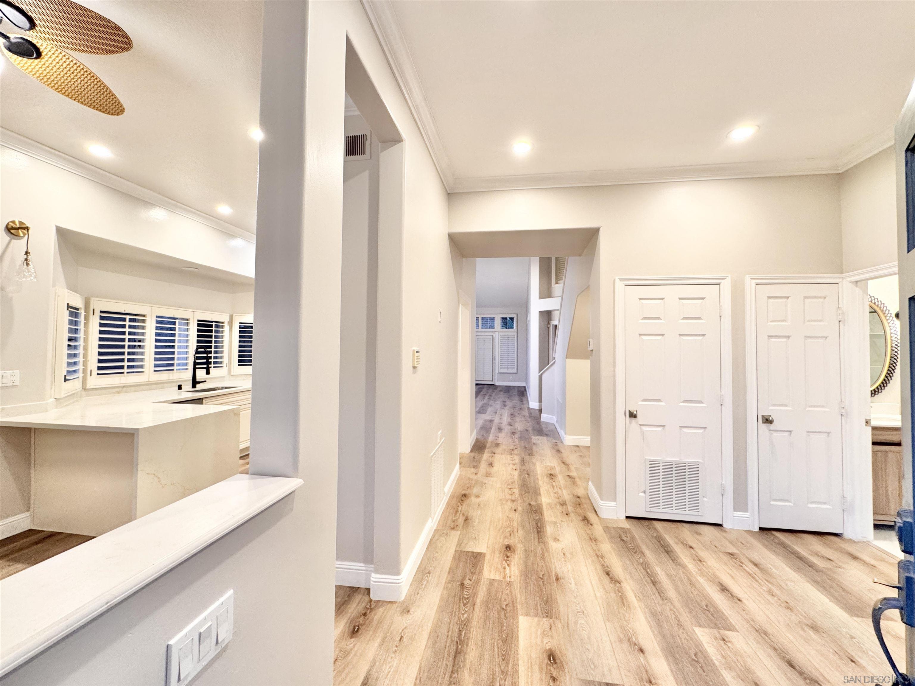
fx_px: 370
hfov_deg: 102.1
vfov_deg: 85.7
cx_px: 458
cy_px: 343
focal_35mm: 14
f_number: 2.2
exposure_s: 1/60
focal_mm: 2.22
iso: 200
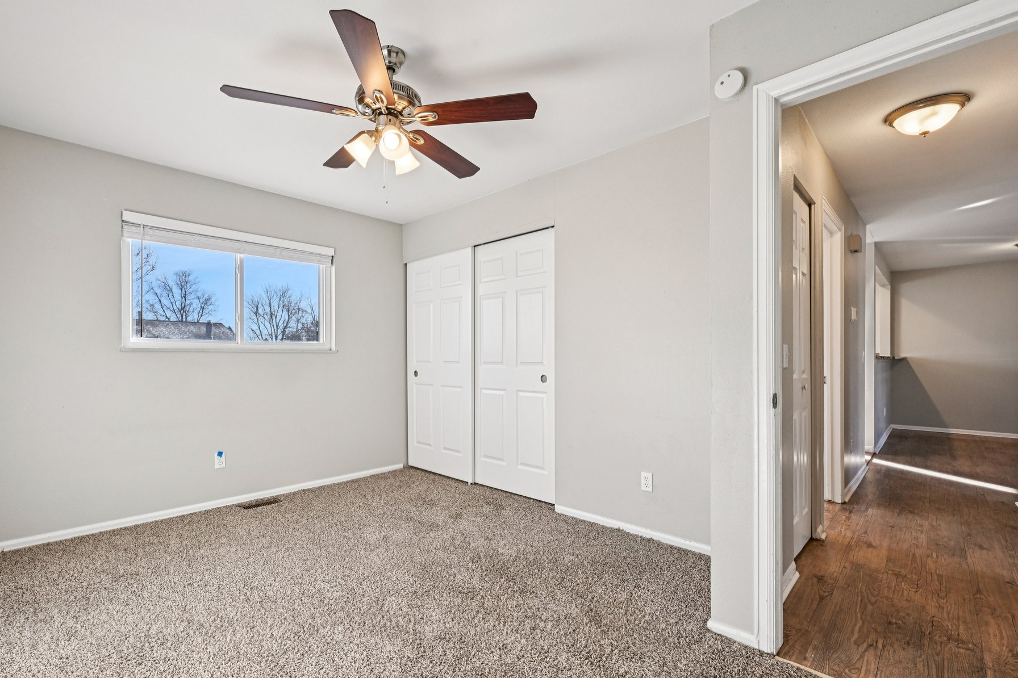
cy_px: 350
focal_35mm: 16
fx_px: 452
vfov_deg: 73.7
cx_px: 464
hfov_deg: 96.5
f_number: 11
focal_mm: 14
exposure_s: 1/15
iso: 125
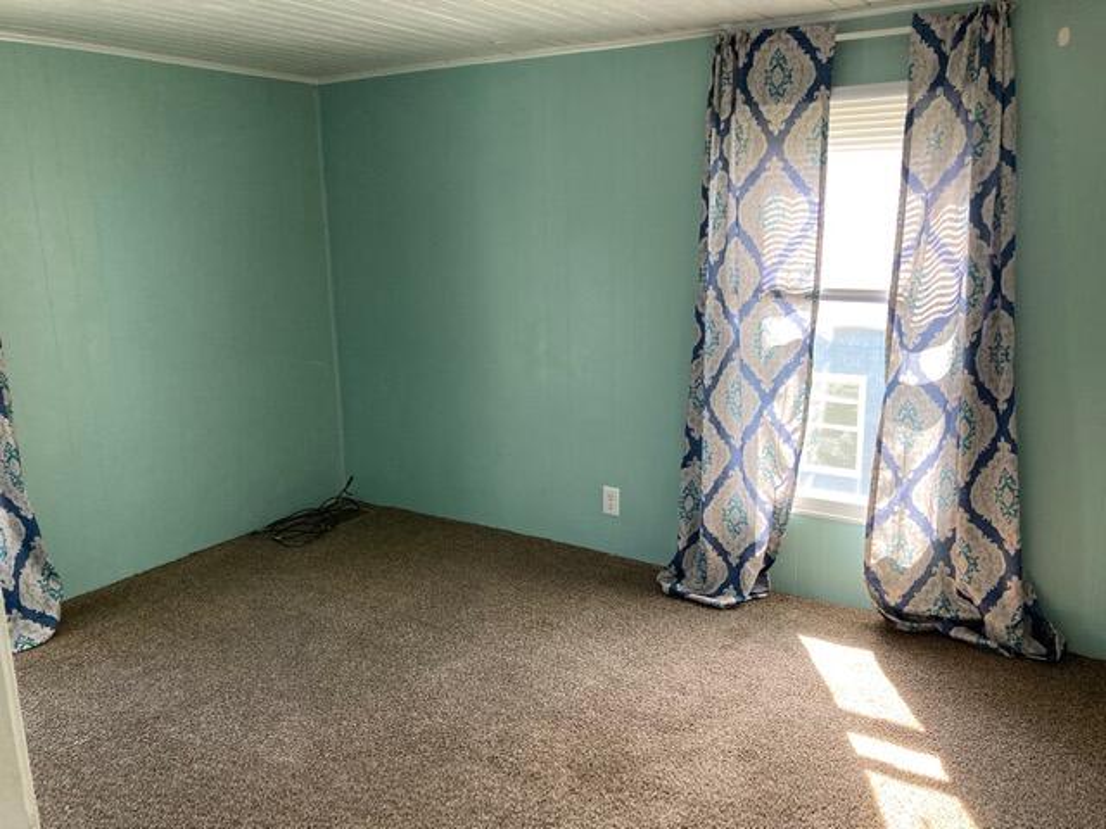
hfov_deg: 63.4
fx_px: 895
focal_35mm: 28
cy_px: 414
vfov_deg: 49.7
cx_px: 553
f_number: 1.8
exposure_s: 1/84
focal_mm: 3.99
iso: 80
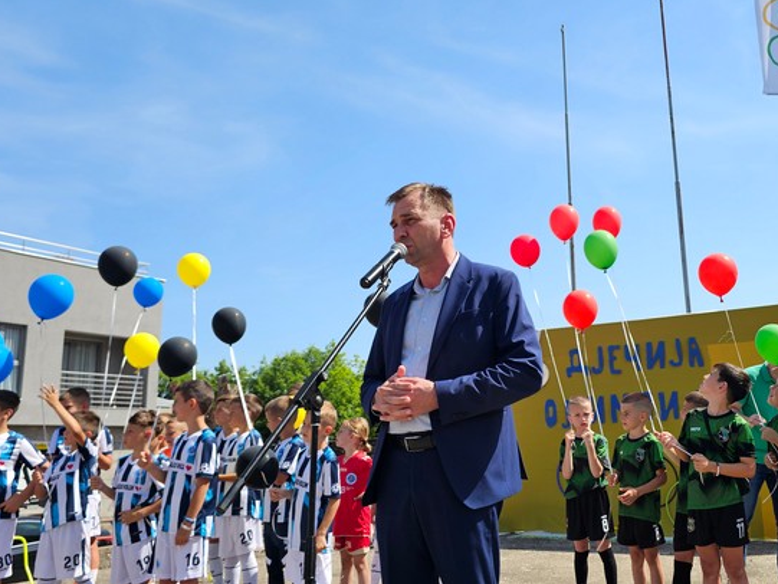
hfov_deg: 53.3
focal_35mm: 34
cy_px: 279
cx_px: 488
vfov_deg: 41.8
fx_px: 764
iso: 10
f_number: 1.7
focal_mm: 6.3
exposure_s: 1/449
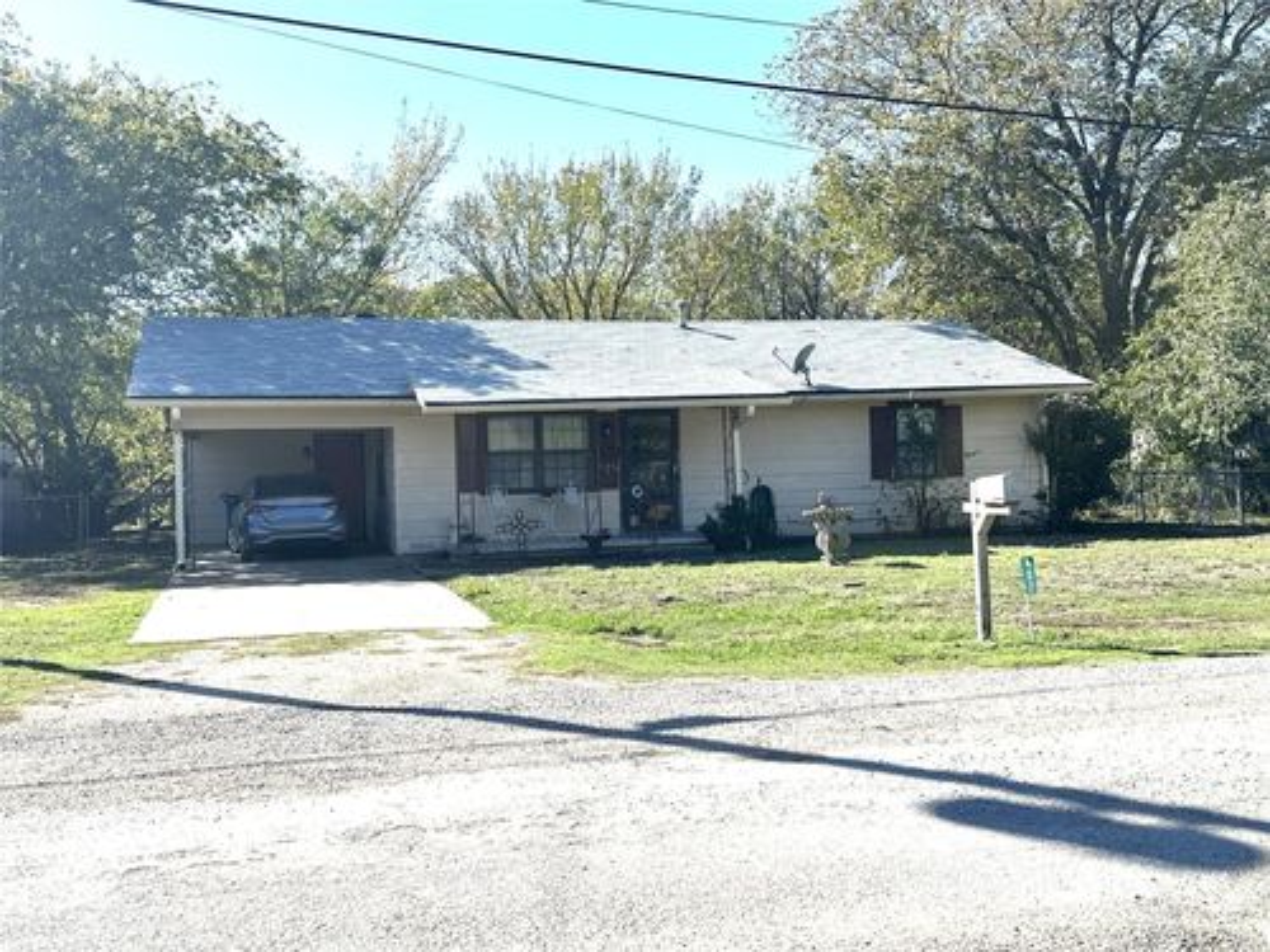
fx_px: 1321
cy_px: 476
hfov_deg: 51.4
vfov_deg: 39.7
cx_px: 635
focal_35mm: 36
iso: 80
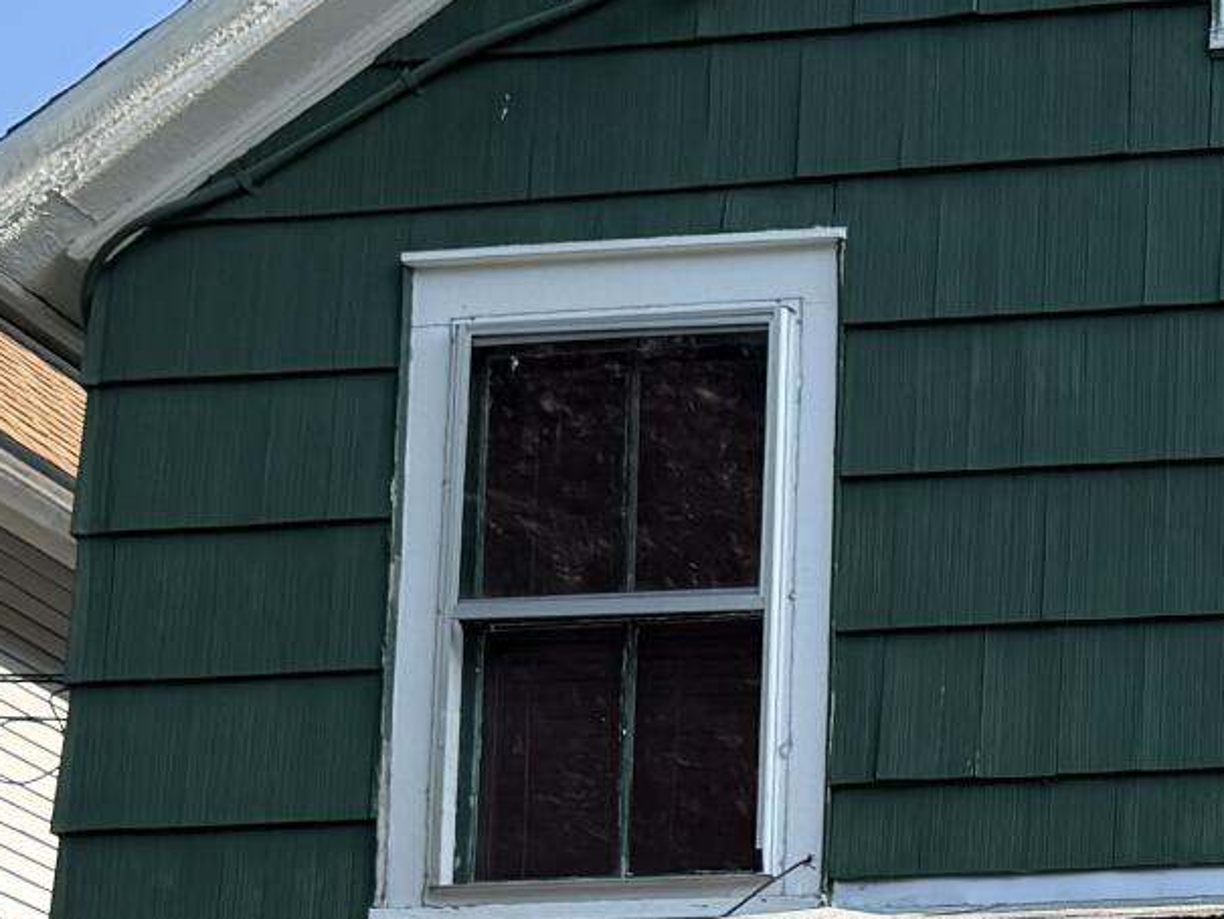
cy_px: 1332
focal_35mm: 119
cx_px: 1762
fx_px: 4209
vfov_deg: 12.0
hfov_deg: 15.4
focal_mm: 6.76
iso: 80
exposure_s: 1/1653
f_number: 1.78
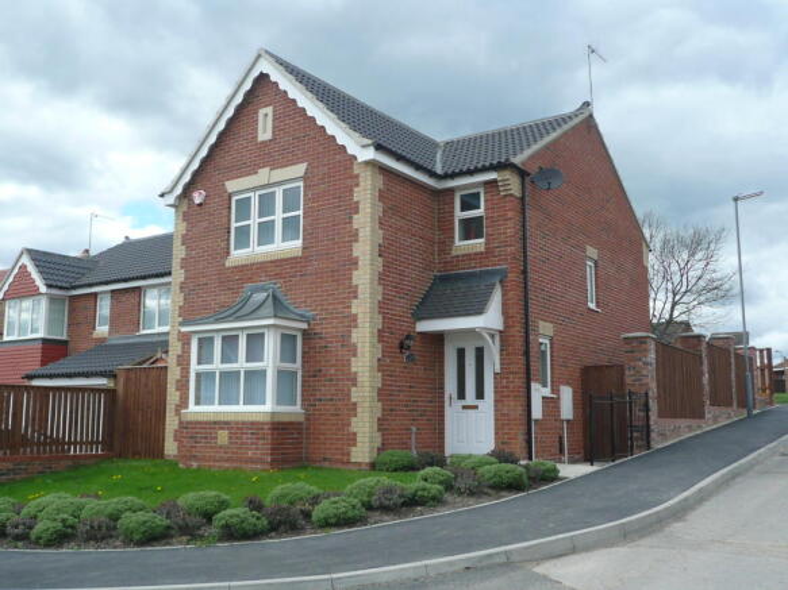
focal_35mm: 34
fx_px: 774
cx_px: 394
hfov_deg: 54.0
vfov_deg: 41.8
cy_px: 295
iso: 100
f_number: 3.3
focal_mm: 4.6
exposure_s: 1/500
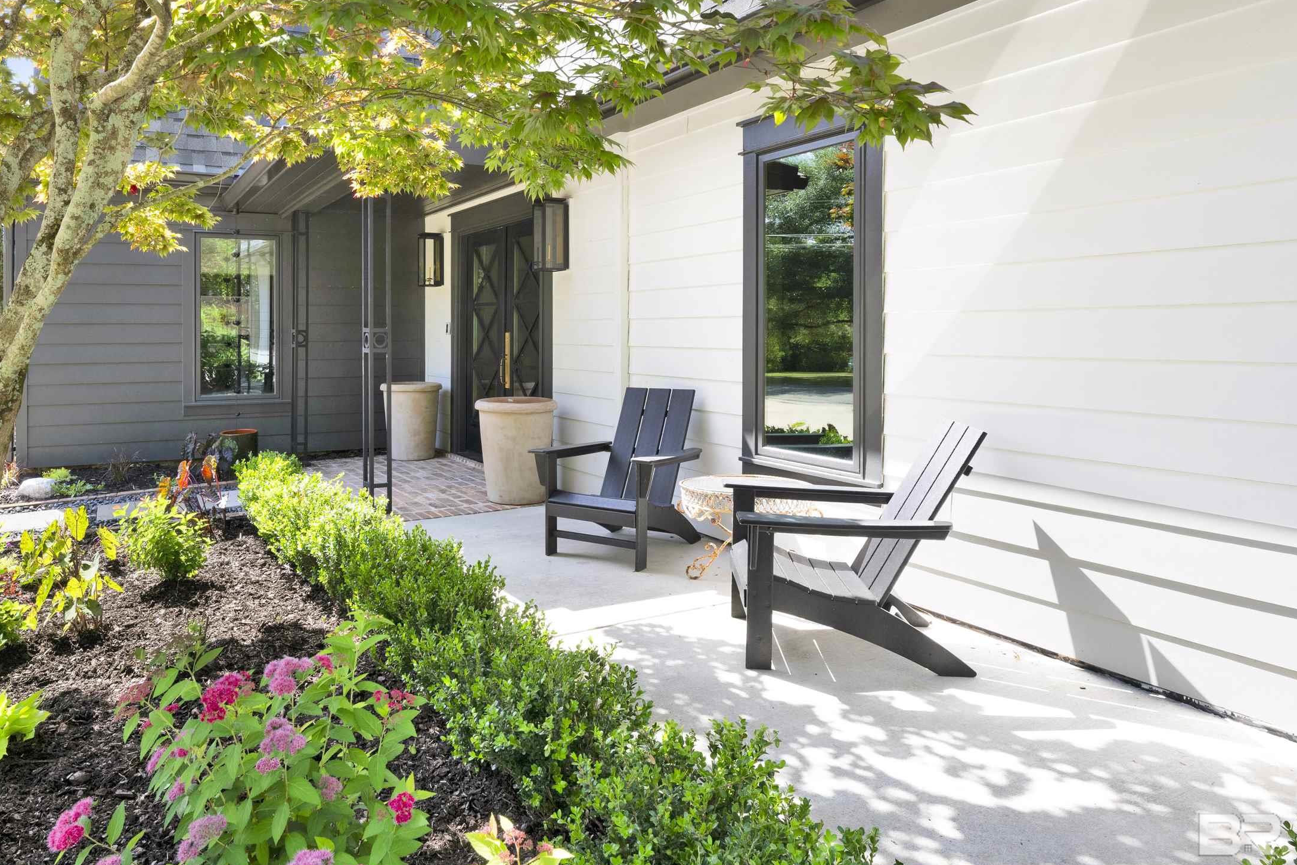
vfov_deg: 52.6
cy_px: 328
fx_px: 865
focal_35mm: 24
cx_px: 474
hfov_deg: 72.3
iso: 400
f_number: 11
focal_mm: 17
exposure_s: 1/60
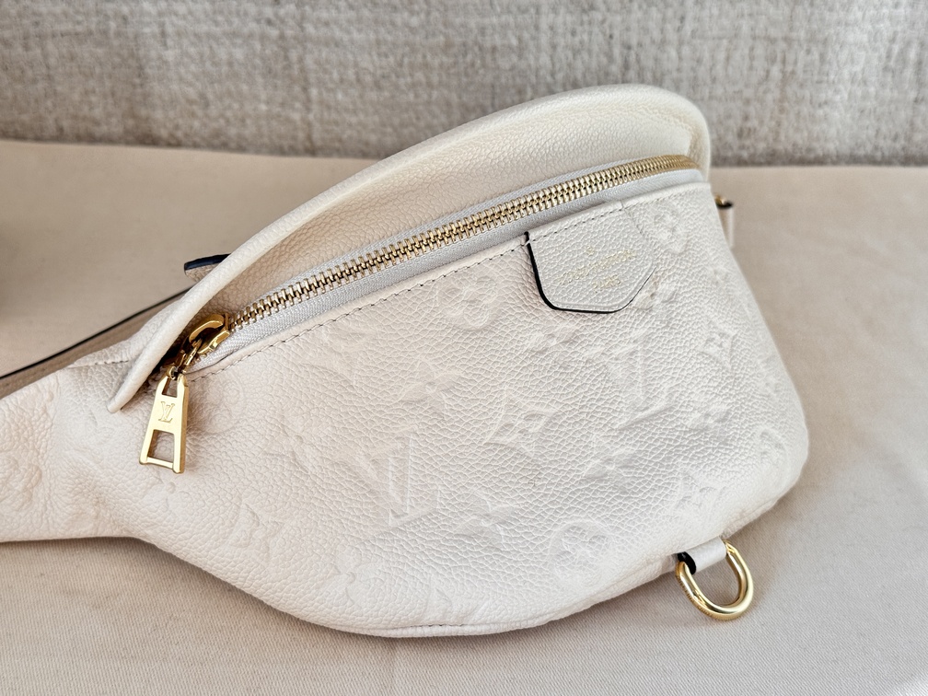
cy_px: 348
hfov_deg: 39.7
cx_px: 464
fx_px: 1287
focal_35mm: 48
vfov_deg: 30.3
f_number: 1.78
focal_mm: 6.76
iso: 50
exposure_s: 1/145
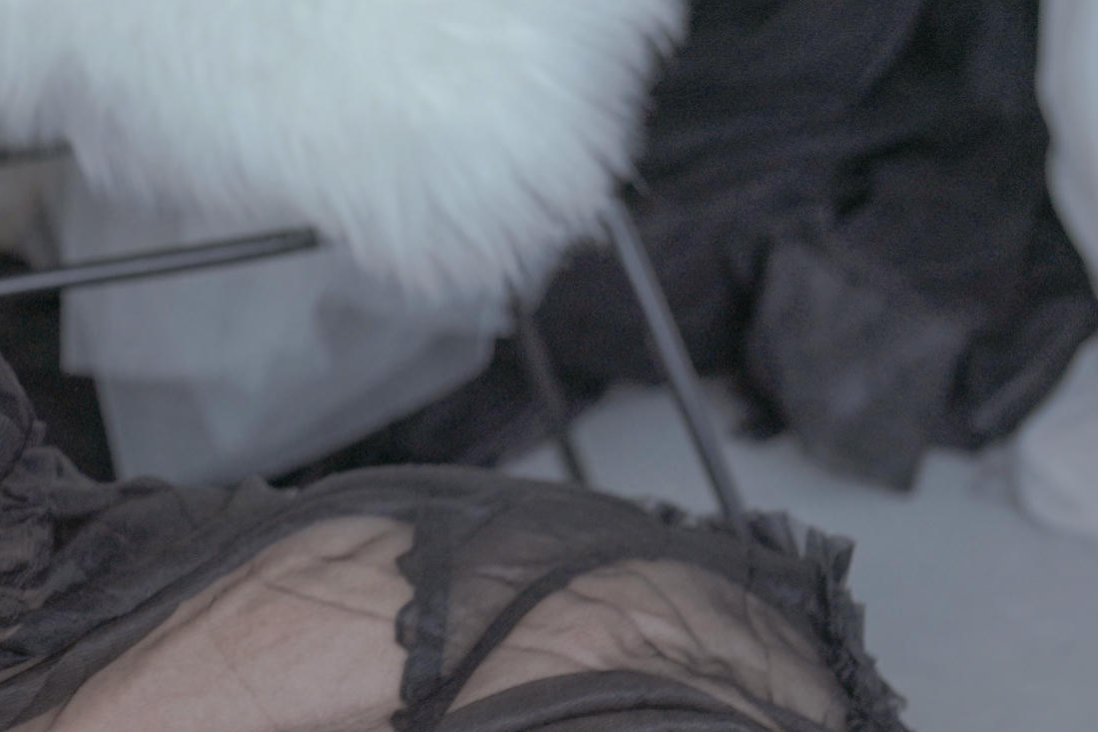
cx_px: -608
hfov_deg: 14.8
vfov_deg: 10.8
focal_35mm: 127
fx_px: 3874
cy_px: 293
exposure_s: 1/60
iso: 400
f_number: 4
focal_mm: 35
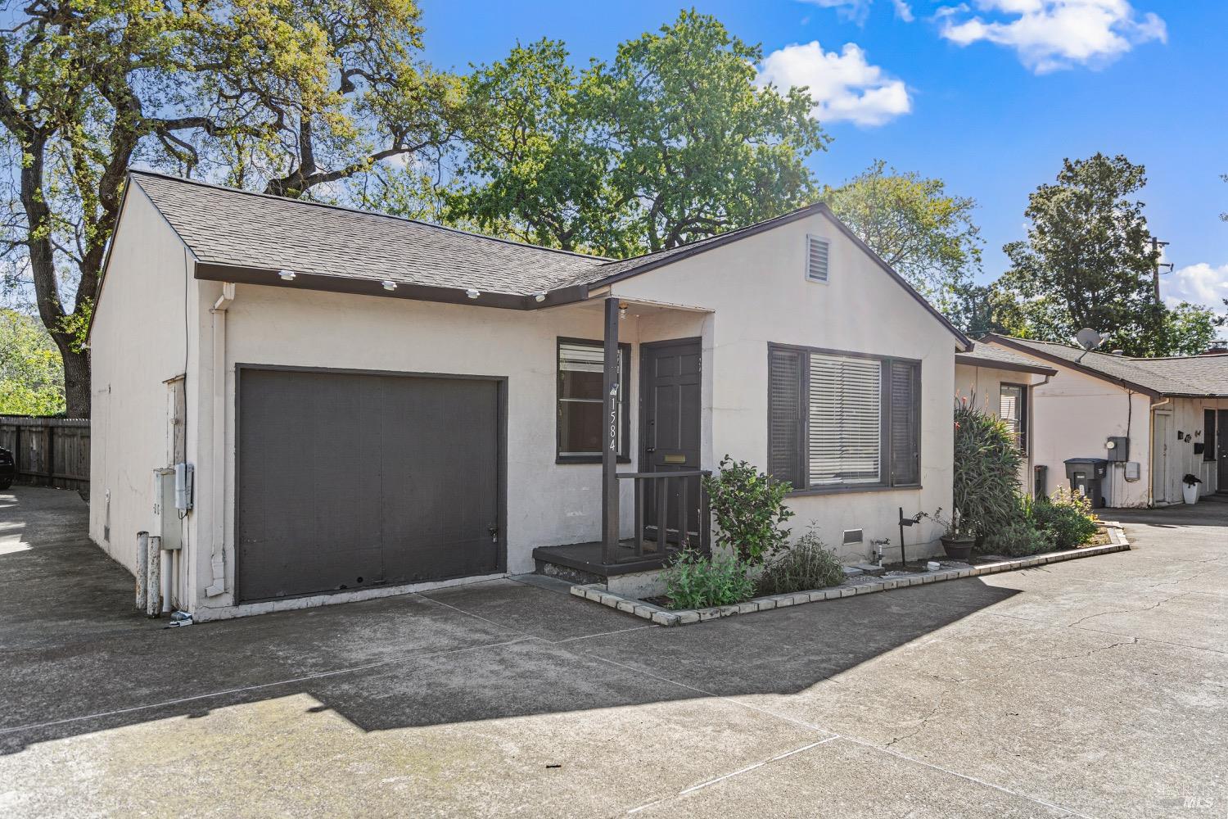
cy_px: 410
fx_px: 784
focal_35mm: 23
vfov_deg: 55.1
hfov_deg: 76.1
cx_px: 614
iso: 400
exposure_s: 1/500
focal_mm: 23
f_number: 4
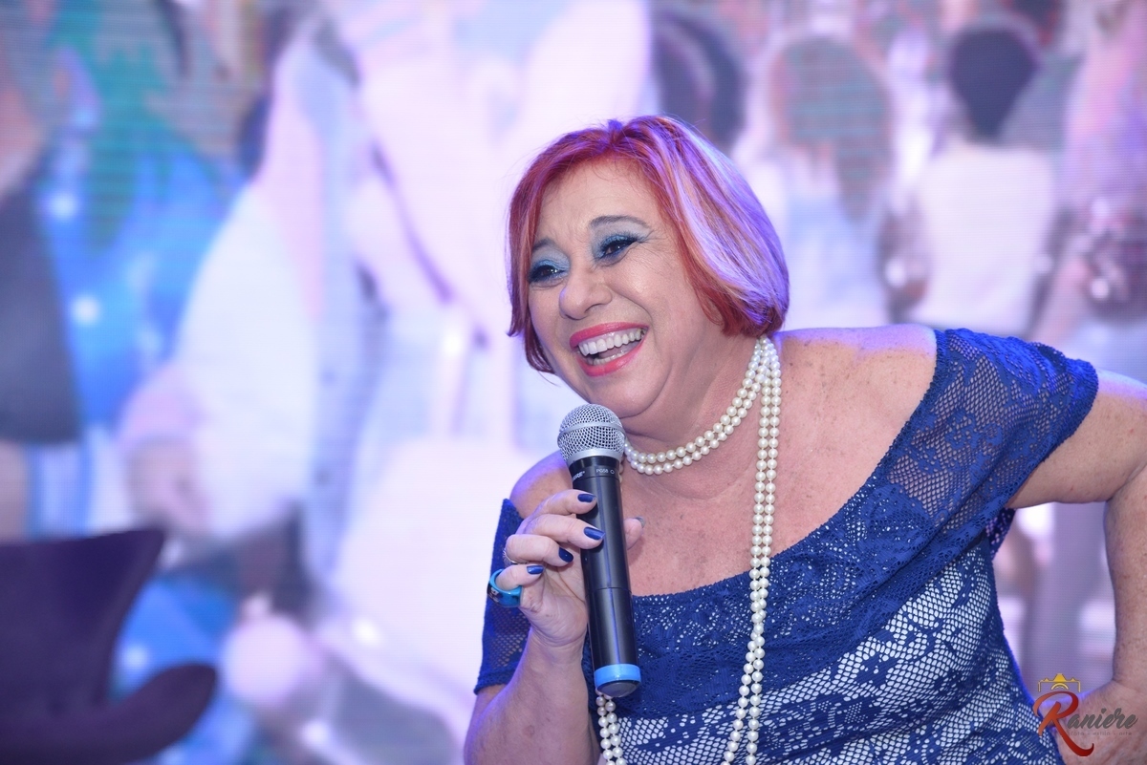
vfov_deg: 13.1
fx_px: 3346
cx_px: 574
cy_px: 382
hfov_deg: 19.4
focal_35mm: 105
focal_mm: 105
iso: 2200
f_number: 5
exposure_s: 1/160
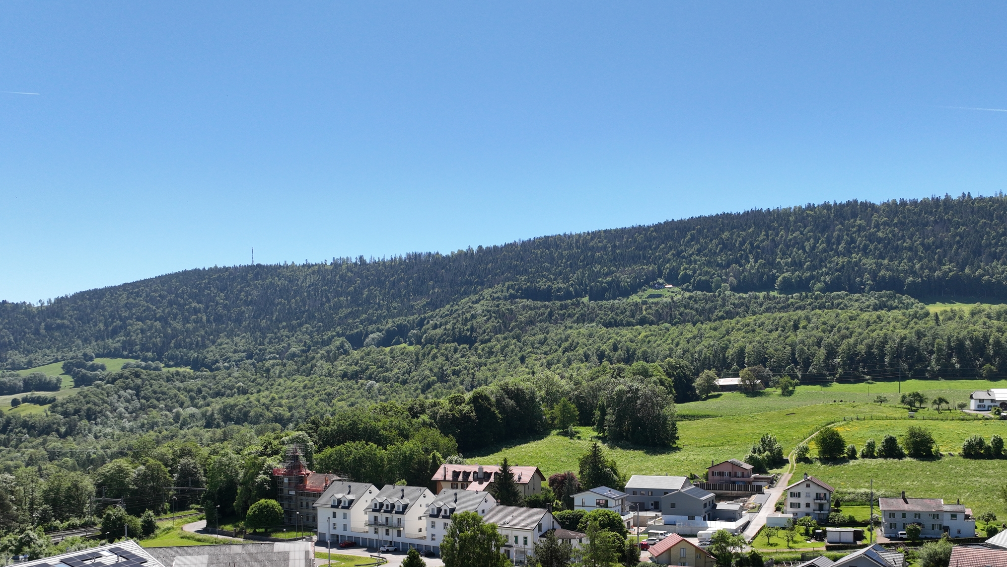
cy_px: 448
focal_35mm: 33
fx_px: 881
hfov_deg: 59.2
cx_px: 575
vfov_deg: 34.6
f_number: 2.8
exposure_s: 1/120
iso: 100
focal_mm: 12.29
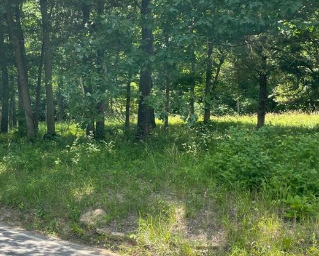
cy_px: 78
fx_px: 472
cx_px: 42
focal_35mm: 50
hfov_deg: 35.5
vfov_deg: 30.0
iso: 32
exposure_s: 1/483
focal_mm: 4.2
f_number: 1.6
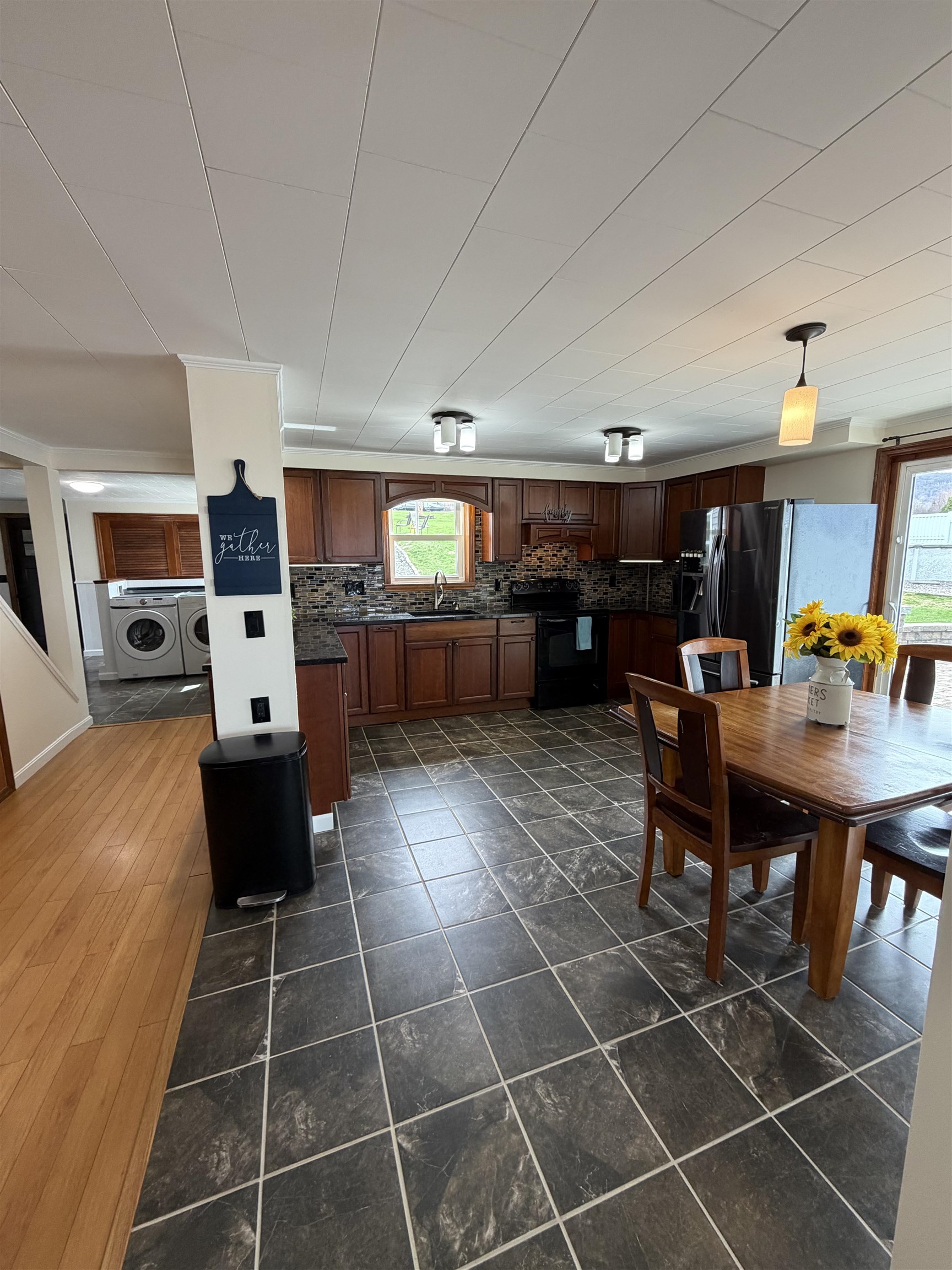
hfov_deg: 85.7
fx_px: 513
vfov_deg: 102.1
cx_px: 476
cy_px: 635
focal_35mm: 14
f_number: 2.2
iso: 250
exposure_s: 1/120
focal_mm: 2.22
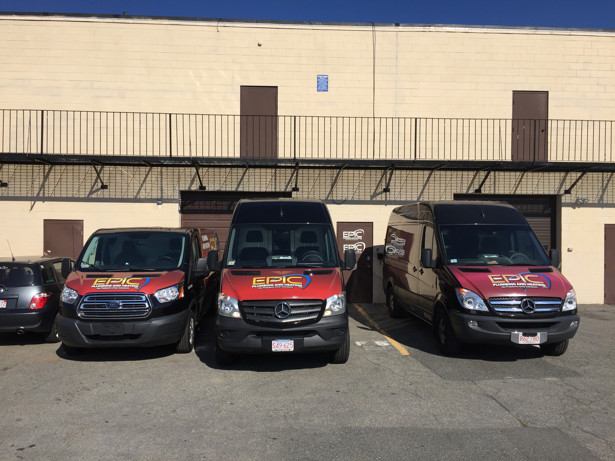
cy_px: 230
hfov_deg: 61.7
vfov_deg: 48.2
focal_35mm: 29
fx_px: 515
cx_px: 308
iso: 32
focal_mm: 4.15
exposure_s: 1/3049
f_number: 2.2
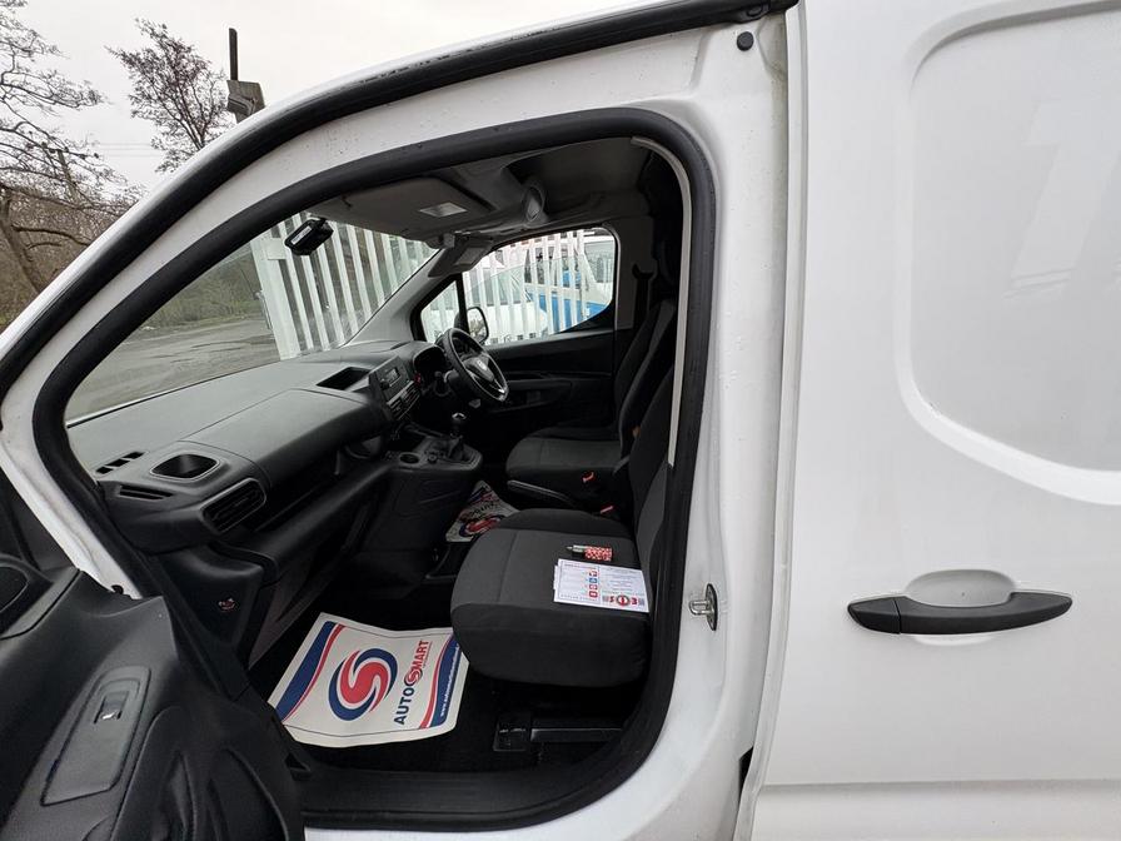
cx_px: 560
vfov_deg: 85.7
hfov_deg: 102.1
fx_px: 453
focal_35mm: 14
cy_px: 420
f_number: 2.2
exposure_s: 1/99
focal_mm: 2.22
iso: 50
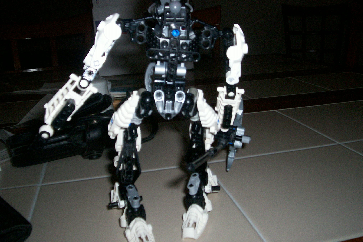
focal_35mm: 38
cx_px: 184
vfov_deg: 35.0
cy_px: 106
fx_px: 383
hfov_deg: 50.7
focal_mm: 5.9
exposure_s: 1/64
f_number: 4.5
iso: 140
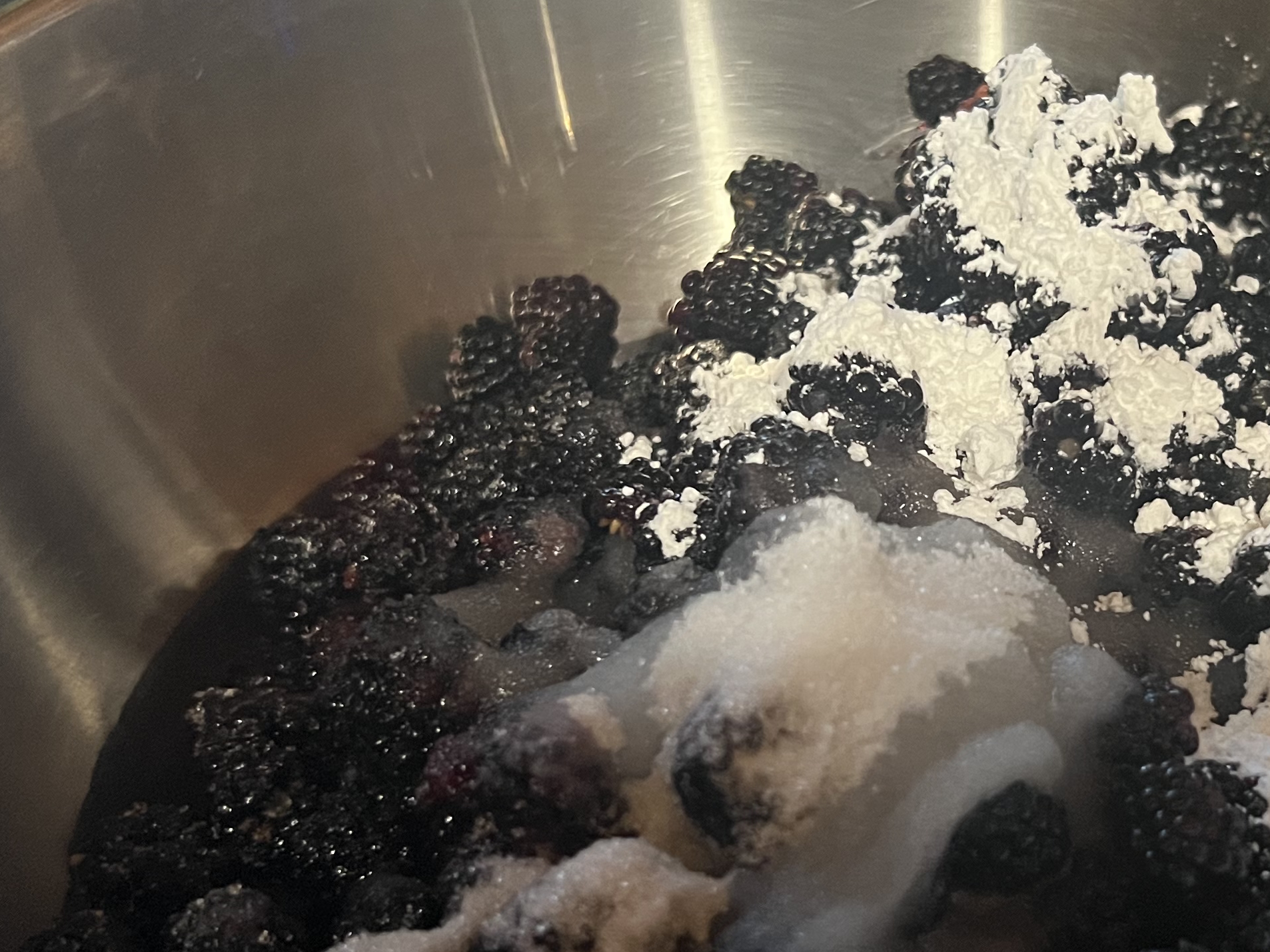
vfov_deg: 26.6
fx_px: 2018
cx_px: 905
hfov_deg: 34.4
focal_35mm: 55
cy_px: 515
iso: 640
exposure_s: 1/40
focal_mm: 5.7
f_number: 1.5
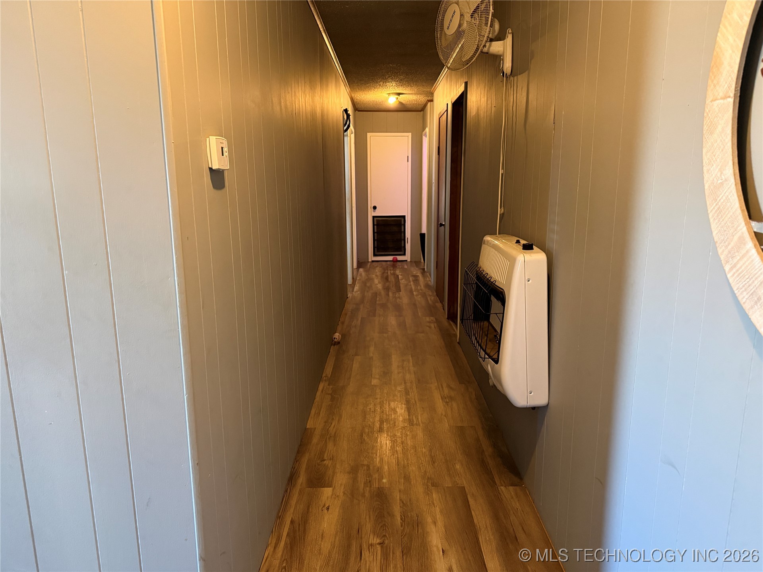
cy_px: 286
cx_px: 382
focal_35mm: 24
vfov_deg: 56.8
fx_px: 529
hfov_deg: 71.6
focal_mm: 6.76
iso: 800
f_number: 1.78
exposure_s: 1/60
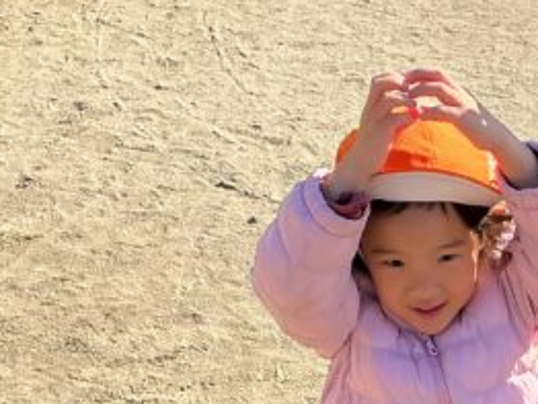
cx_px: 602
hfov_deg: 21.7
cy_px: 451
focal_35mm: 85
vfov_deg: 16.8
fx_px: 1322
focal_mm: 3
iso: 25
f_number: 1.8
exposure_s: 1/1490
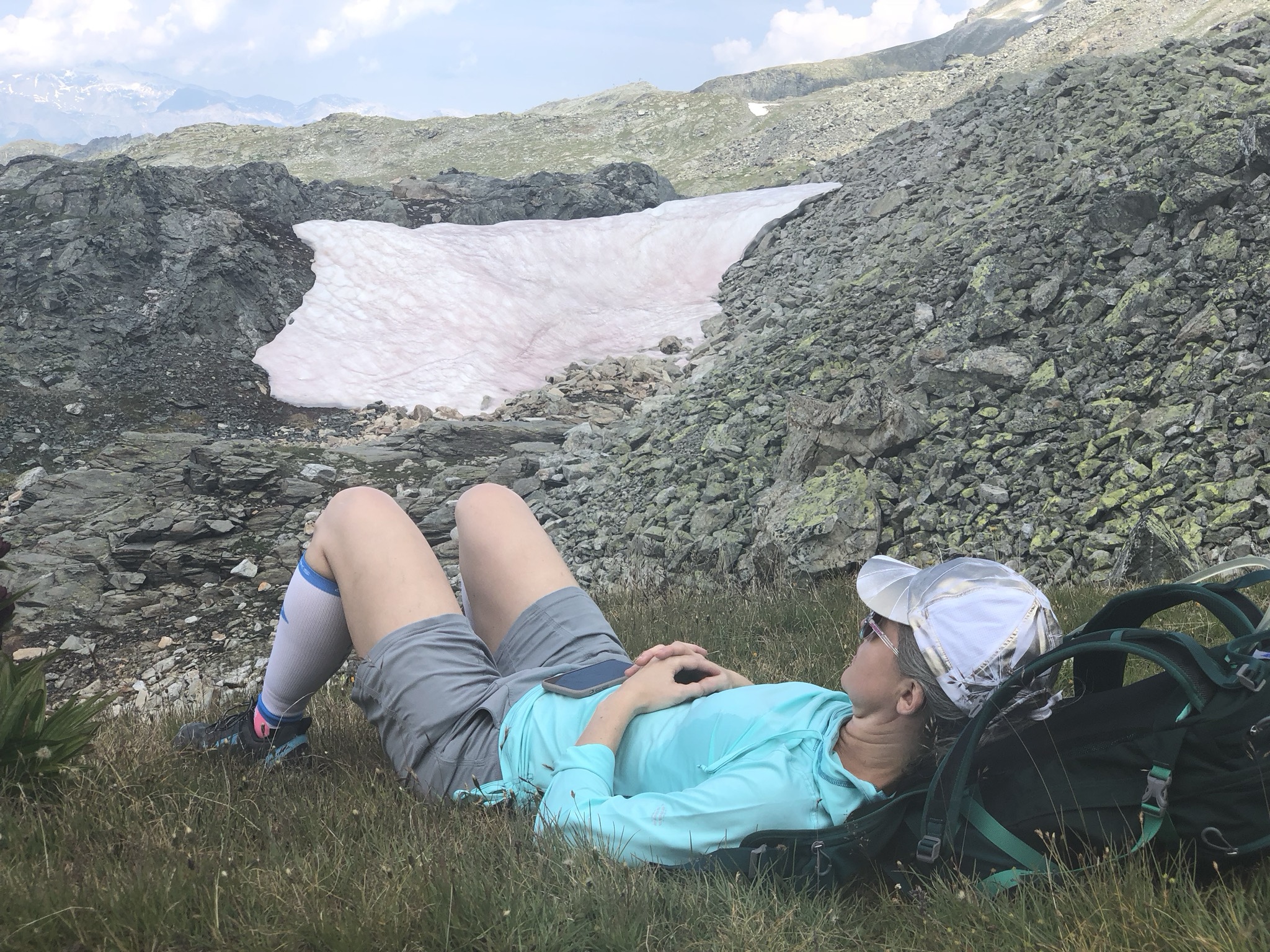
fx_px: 1908
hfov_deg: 36.8
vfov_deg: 28.0
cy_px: 476
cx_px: 635
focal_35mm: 52
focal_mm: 6
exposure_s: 1/533
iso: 16
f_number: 2.4
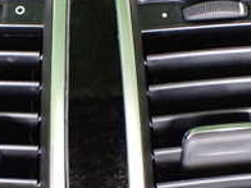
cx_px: 82
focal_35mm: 92
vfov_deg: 15.9
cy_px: 153
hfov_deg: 21.2
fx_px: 667
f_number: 2.3
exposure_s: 1/125
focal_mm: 5.4
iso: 800
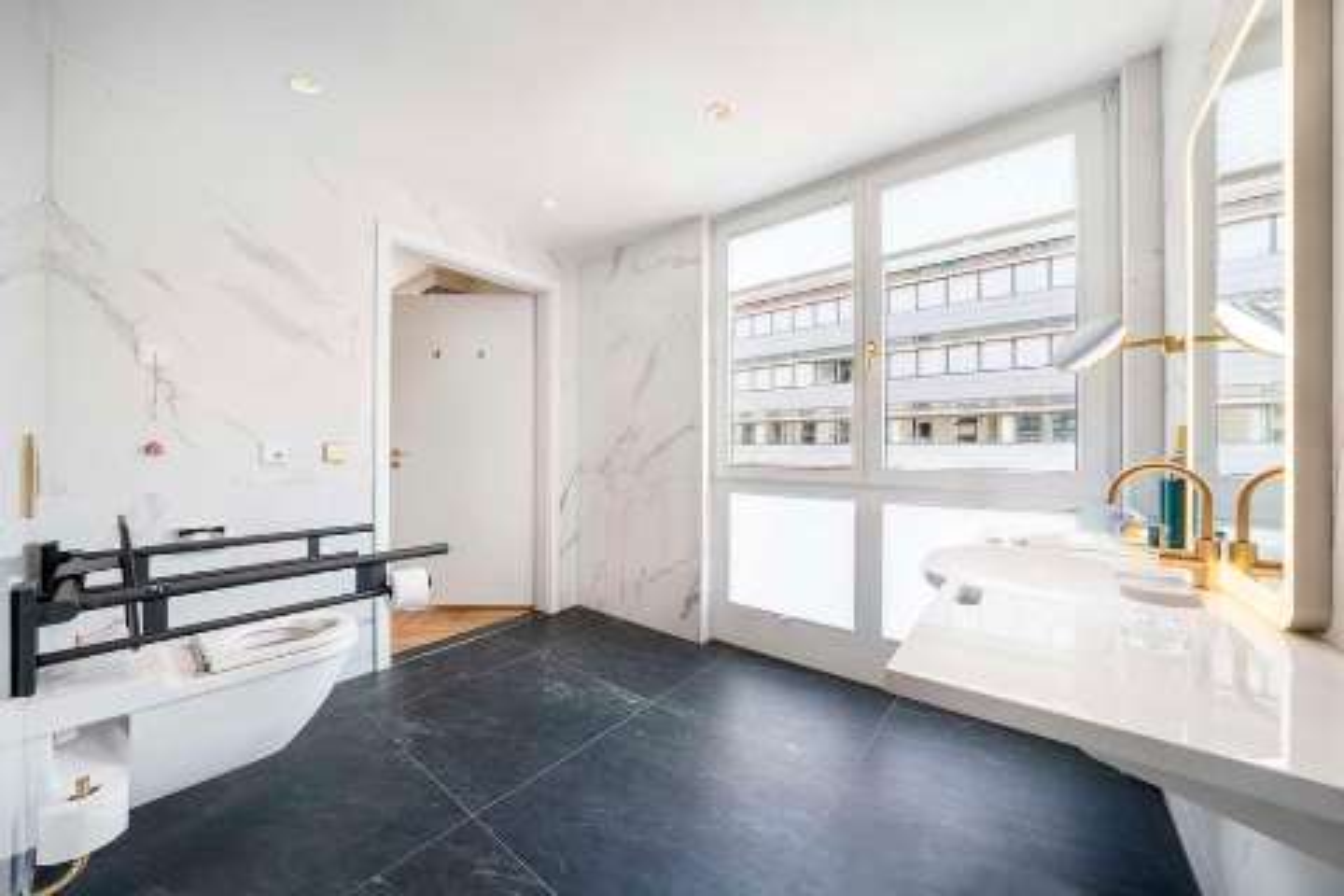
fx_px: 448
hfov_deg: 112.6
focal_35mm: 12
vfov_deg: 90.0
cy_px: 448
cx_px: 672
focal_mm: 12
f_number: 13
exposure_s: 1/40
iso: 250
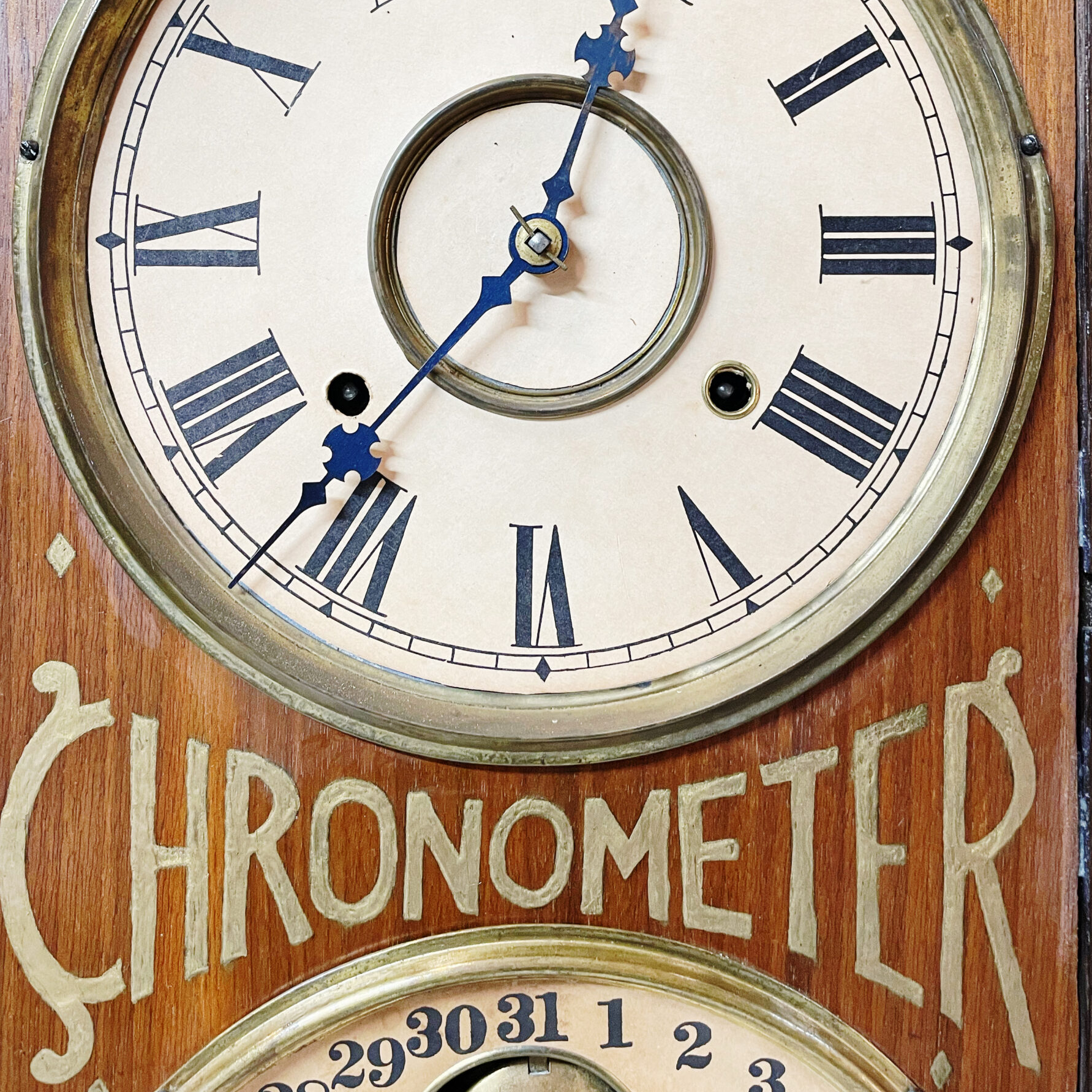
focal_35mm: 33
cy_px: 347
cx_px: 549
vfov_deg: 48.7
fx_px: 1178
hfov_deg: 49.7
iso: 200
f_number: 1.6
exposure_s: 1/60
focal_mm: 4.2
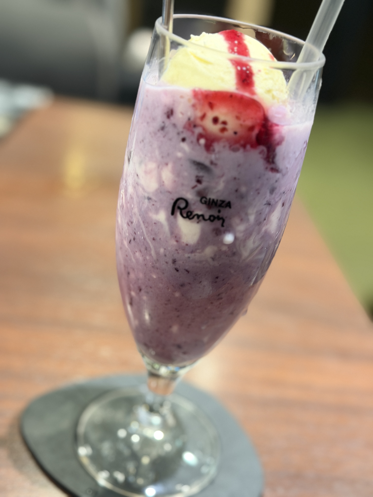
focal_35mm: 48
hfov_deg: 30.3
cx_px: 186
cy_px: 248
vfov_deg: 39.7
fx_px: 690
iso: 640
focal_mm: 6.76
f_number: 1.78
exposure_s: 1/20
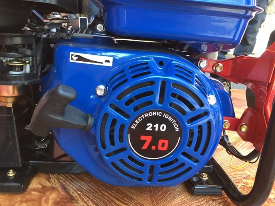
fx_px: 230
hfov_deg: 61.7
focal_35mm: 29
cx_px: 138
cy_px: 103
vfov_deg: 48.2
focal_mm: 4.15
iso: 40
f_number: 2.2
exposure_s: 1/33
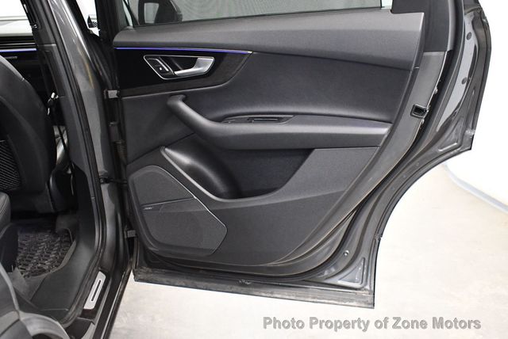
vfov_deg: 36.9
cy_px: 170
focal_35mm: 36
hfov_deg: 53.1
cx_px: 254
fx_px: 508
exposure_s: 1/60
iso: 3600
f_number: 3.5
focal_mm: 18
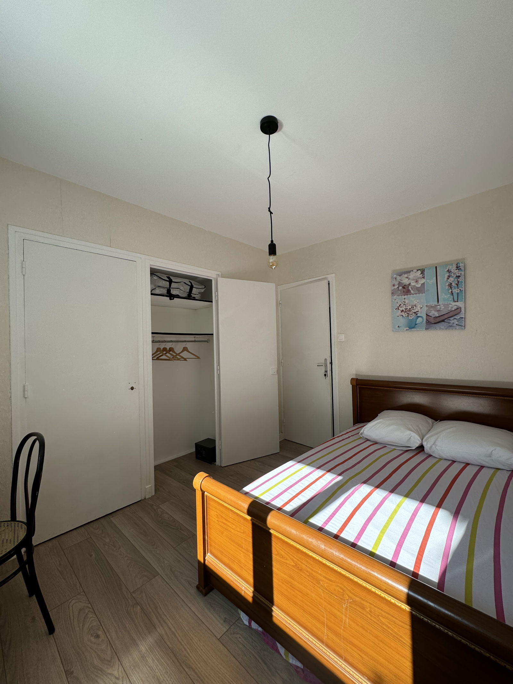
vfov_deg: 102.1
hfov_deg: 85.7
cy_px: 342
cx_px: 256
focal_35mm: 14
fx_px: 277
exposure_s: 1/191
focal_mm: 2.22
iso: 40
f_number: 2.2
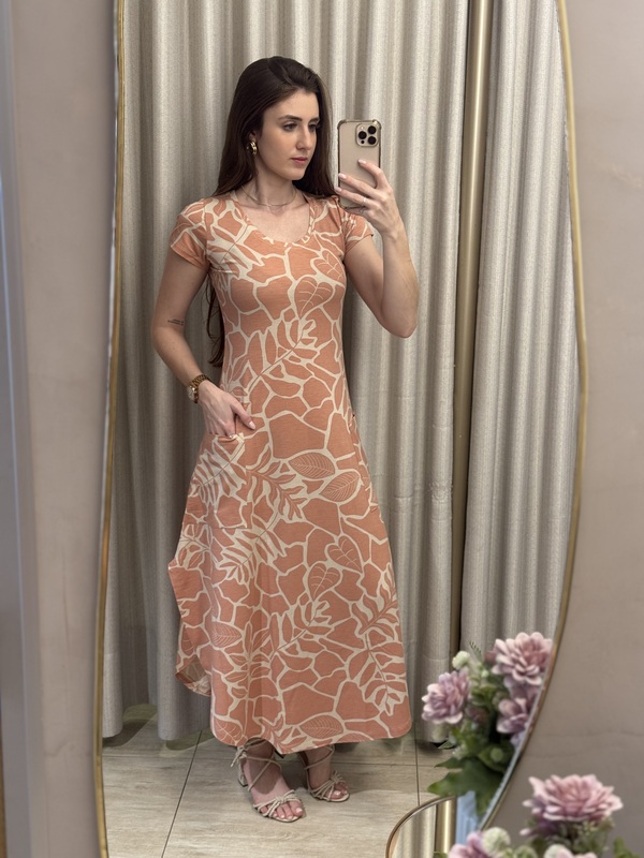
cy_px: 429
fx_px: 1191
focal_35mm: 48
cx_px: 322
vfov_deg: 39.7
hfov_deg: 30.3
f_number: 1.78
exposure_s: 1/60
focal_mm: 6.76
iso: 64
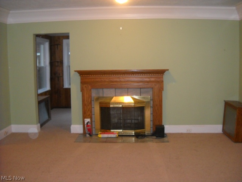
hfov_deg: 45.8
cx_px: 121
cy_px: 91
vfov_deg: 35.1
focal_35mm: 41
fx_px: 287
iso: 400
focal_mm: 6.72
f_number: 3.1
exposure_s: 1/30
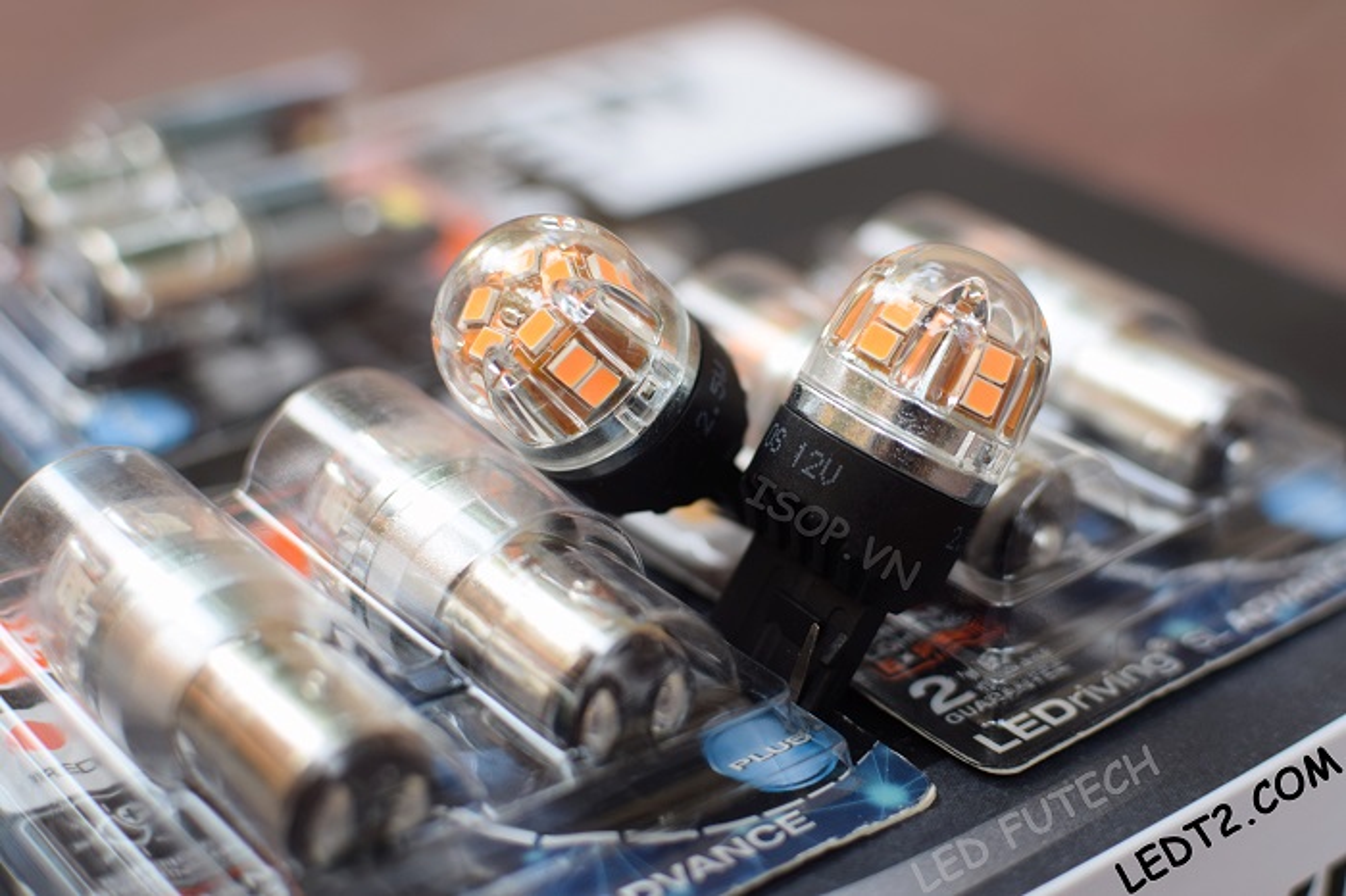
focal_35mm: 52
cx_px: 673
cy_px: 448
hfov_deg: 37.9
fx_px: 1962
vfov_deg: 25.7
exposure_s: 1/125
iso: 200
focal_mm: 35
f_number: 2.8
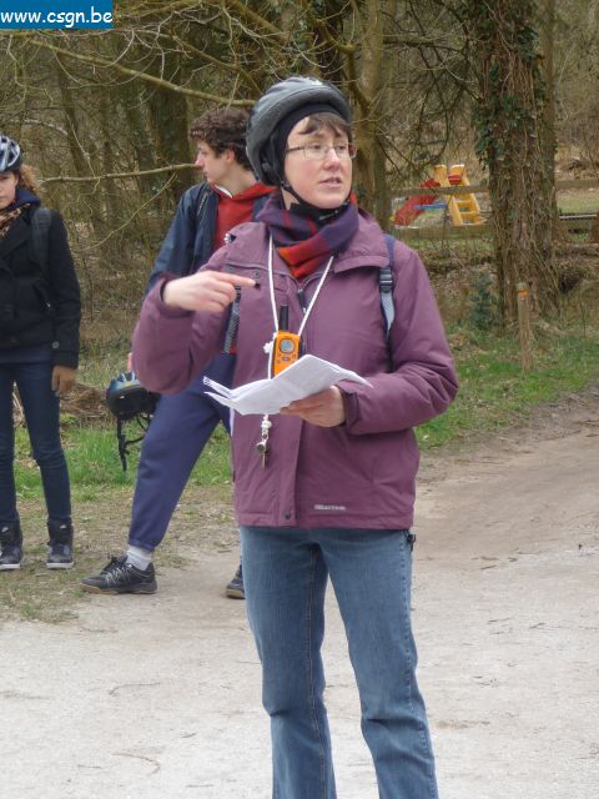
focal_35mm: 121
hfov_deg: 12.2
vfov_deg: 16.3
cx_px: 300
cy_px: 400
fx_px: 2792
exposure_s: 1/125
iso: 100
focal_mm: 15.2
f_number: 4.7
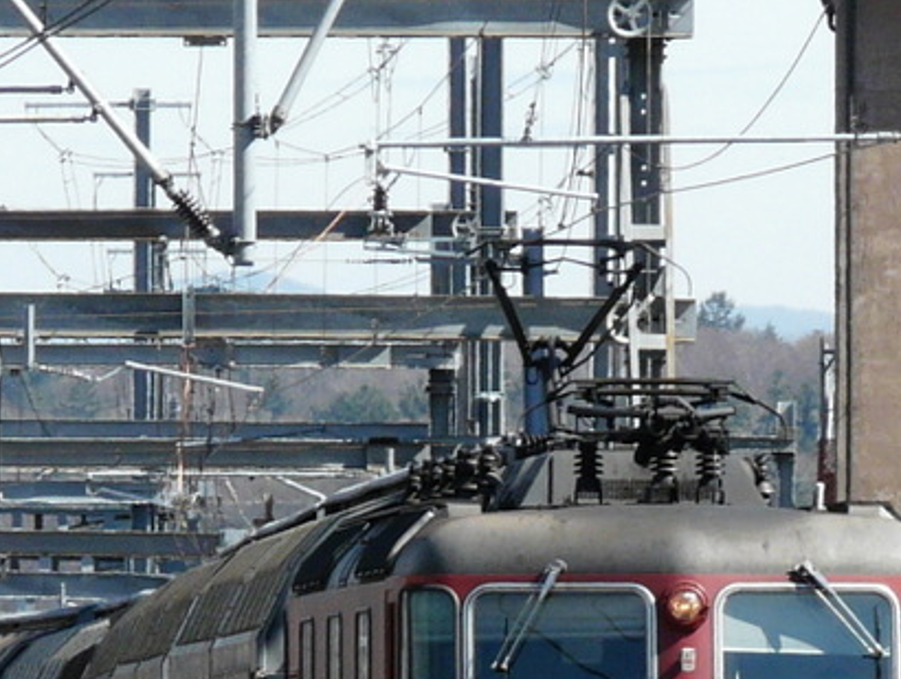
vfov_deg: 2.3
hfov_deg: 3.1
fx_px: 16609
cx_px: 281
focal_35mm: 637
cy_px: 652
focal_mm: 42.9
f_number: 5.6
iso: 100
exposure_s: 1/320
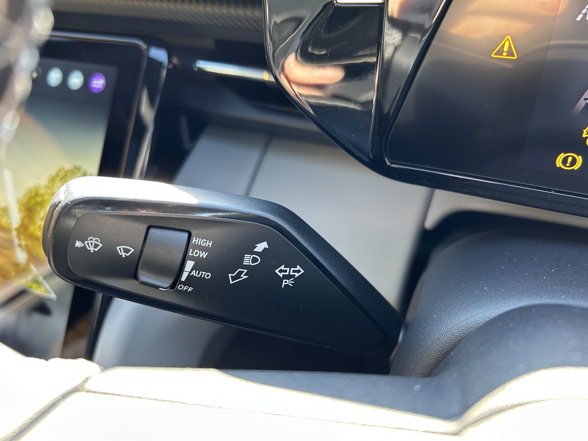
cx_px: 294
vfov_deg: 53.1
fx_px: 442
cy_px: 220
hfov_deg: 67.3
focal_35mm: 26
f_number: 1.5
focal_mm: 5.7
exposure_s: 1/117
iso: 125
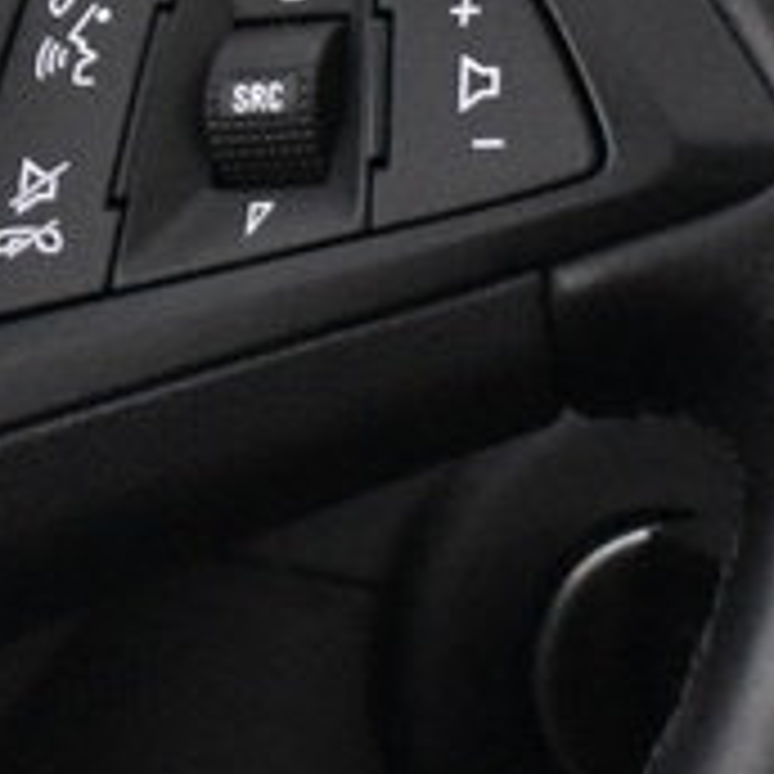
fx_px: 8222
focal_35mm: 325
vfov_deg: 5.4
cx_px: -1089
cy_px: 86
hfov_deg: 5.2
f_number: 4
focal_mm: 27
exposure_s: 1/40
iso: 3200
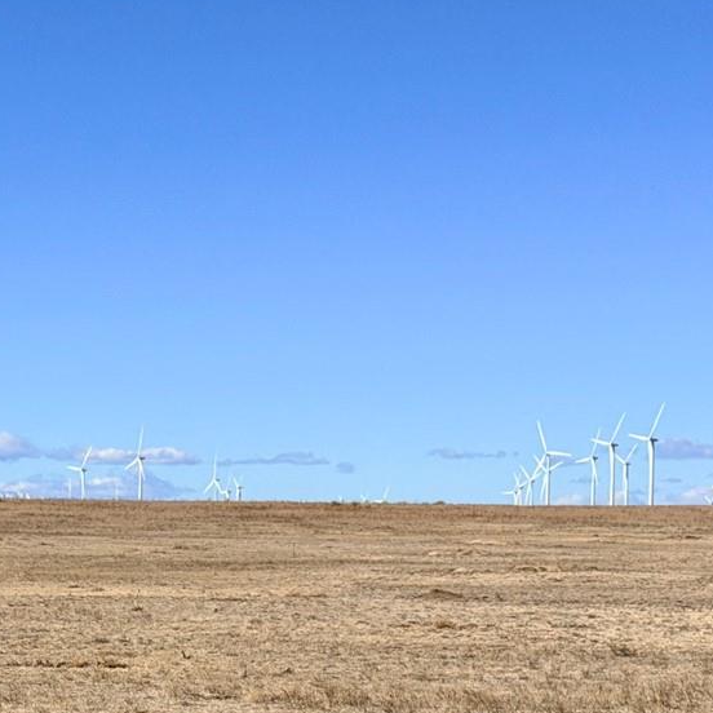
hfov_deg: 14.1
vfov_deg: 13.9
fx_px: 2866
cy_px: 743
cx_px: 92
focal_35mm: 123
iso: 64
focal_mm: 6.76
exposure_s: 1/8772
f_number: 1.78
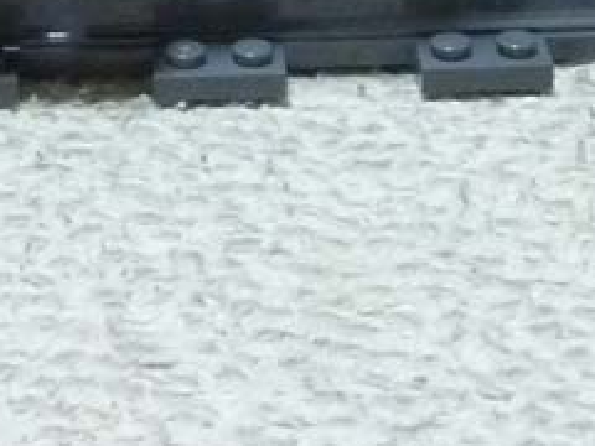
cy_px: -228
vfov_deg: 11.4
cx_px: 178
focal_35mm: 125
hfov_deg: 15.7
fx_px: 2149
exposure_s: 1/13
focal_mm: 4.1
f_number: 3.3
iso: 400
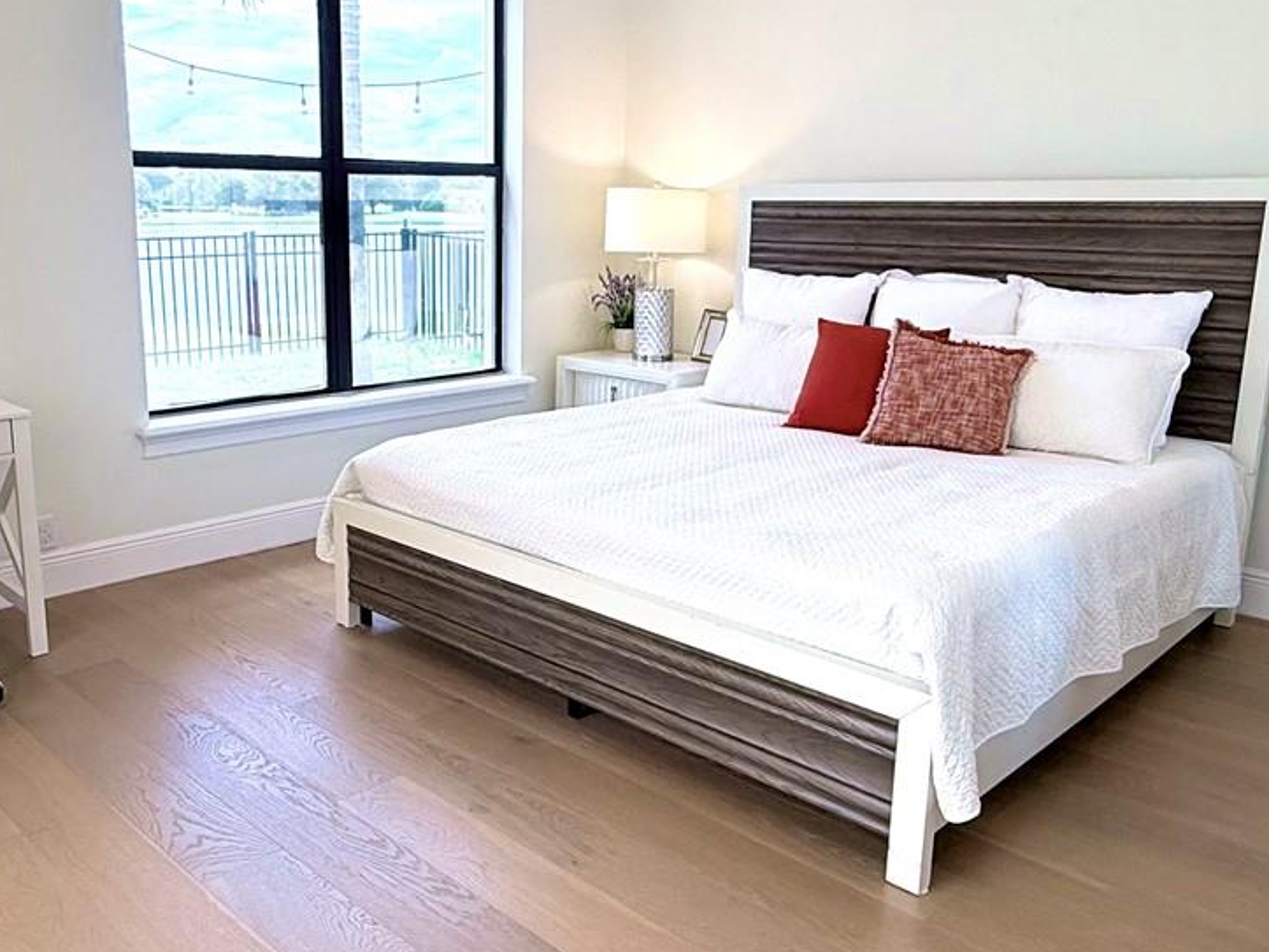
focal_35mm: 31
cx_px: 514
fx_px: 1136
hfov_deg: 57.9
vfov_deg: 45.4
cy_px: 439
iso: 64
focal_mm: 2.22
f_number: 2.2
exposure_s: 1/136
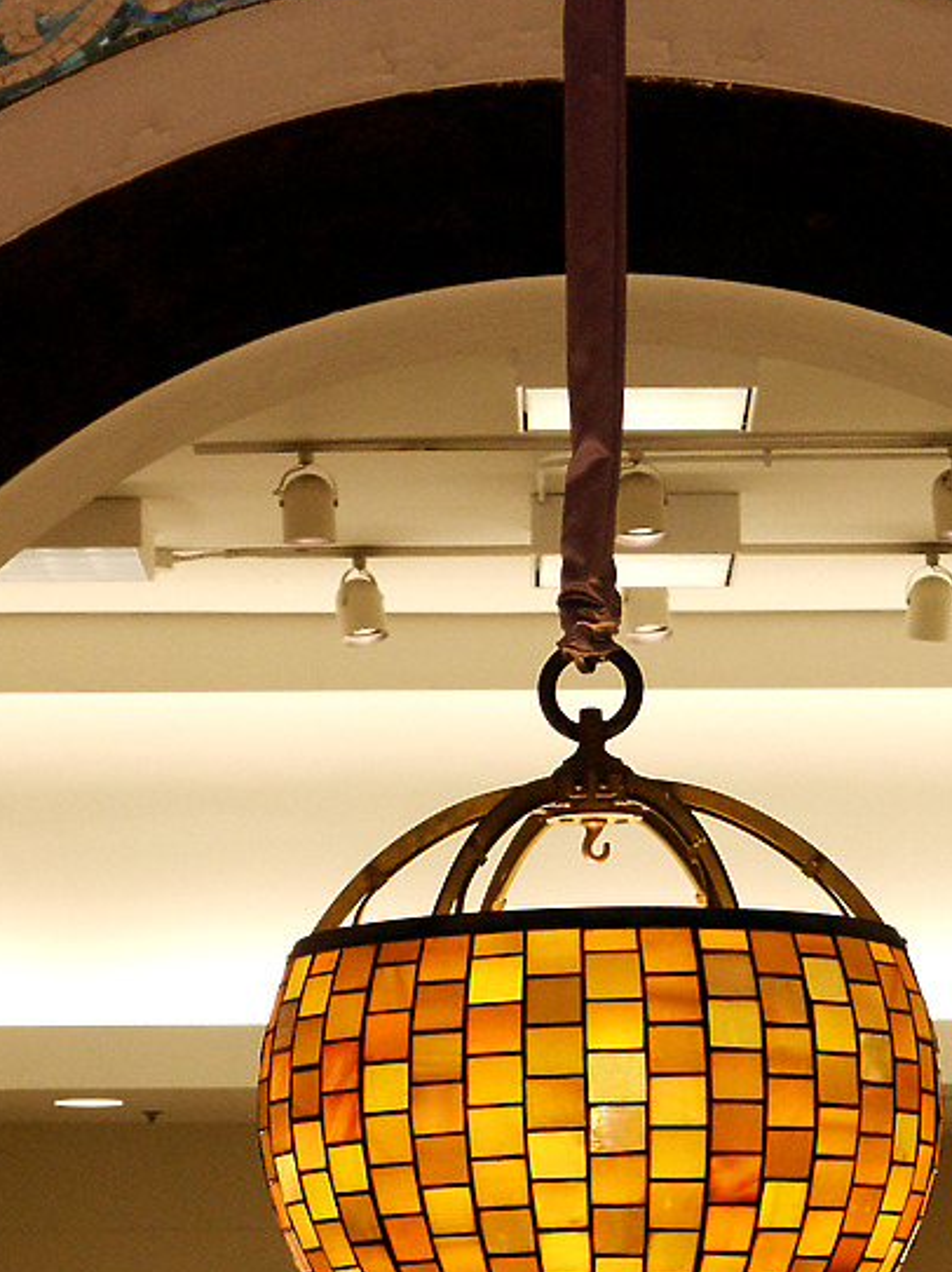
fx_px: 6642
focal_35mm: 181
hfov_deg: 8.2
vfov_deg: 10.9
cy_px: 873
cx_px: 587
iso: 200
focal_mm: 22.24
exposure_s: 1/60
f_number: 3.6
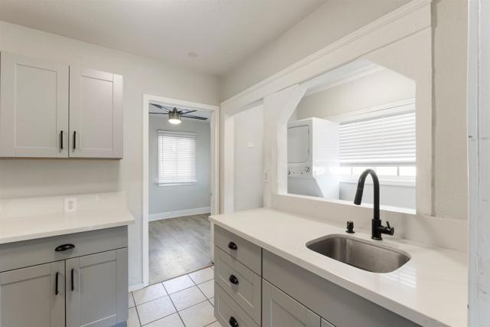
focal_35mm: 15
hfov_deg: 100.4
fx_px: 204
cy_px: 164
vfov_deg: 77.4
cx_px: 245
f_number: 9
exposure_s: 1/1.25
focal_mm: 10
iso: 100
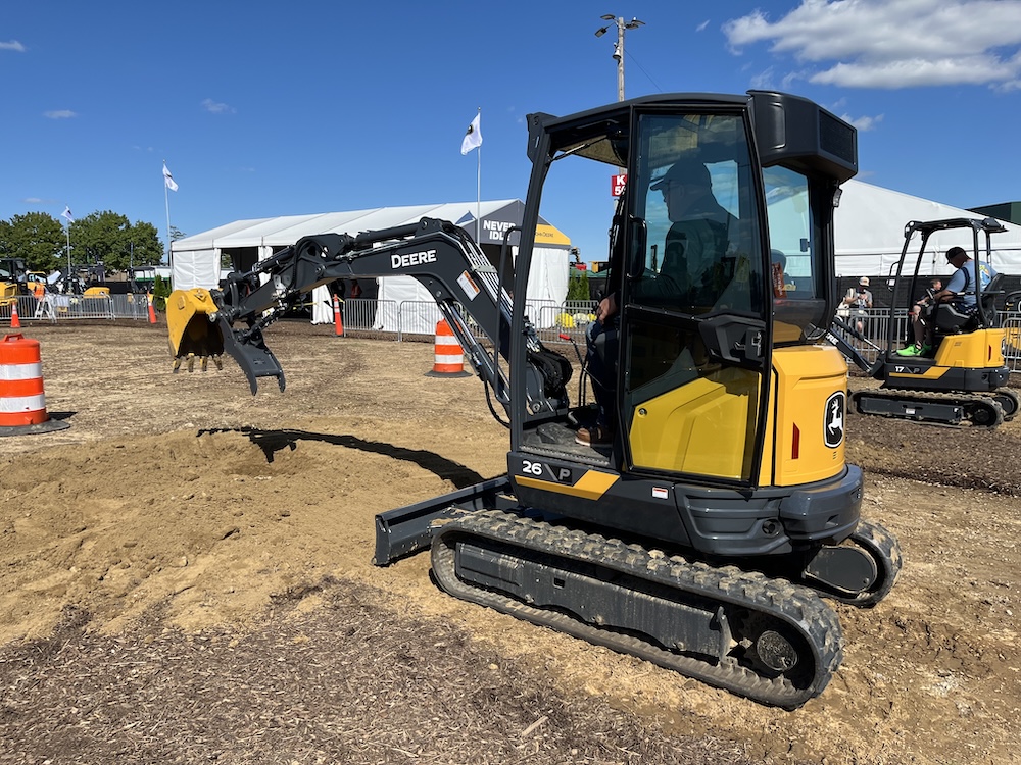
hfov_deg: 67.3
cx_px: 510
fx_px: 767
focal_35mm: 26
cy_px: 382
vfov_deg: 53.1
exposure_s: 1/3876
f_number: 1.6
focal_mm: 5.1
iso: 50
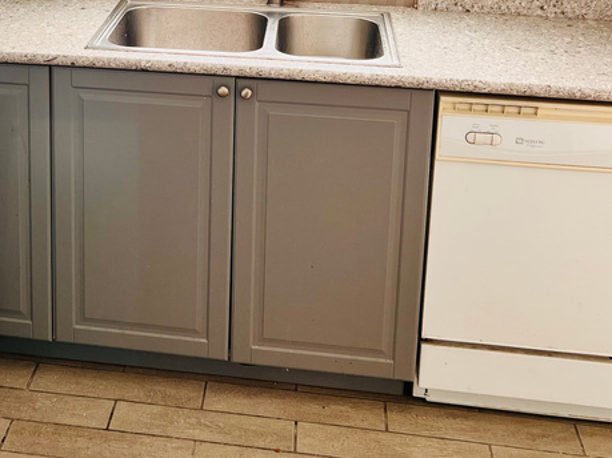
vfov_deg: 24.2
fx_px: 1025
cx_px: 139
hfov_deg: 32.5
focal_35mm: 58
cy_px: 7
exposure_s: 1/124
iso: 64
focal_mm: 5.7
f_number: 1.5
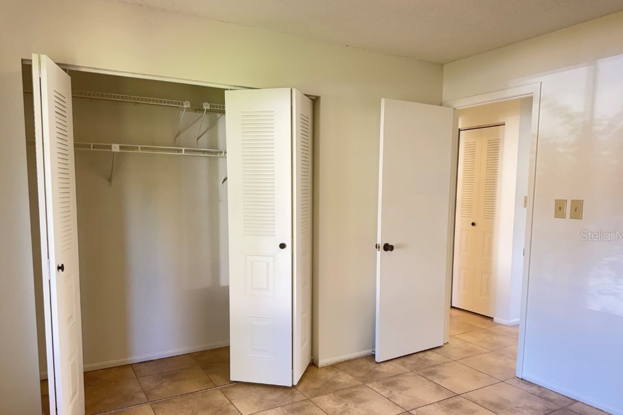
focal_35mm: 26
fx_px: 450
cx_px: 316
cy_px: 235
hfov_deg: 69.4
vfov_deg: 49.4
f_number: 1.78
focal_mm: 6.76
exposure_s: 1/60
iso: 250
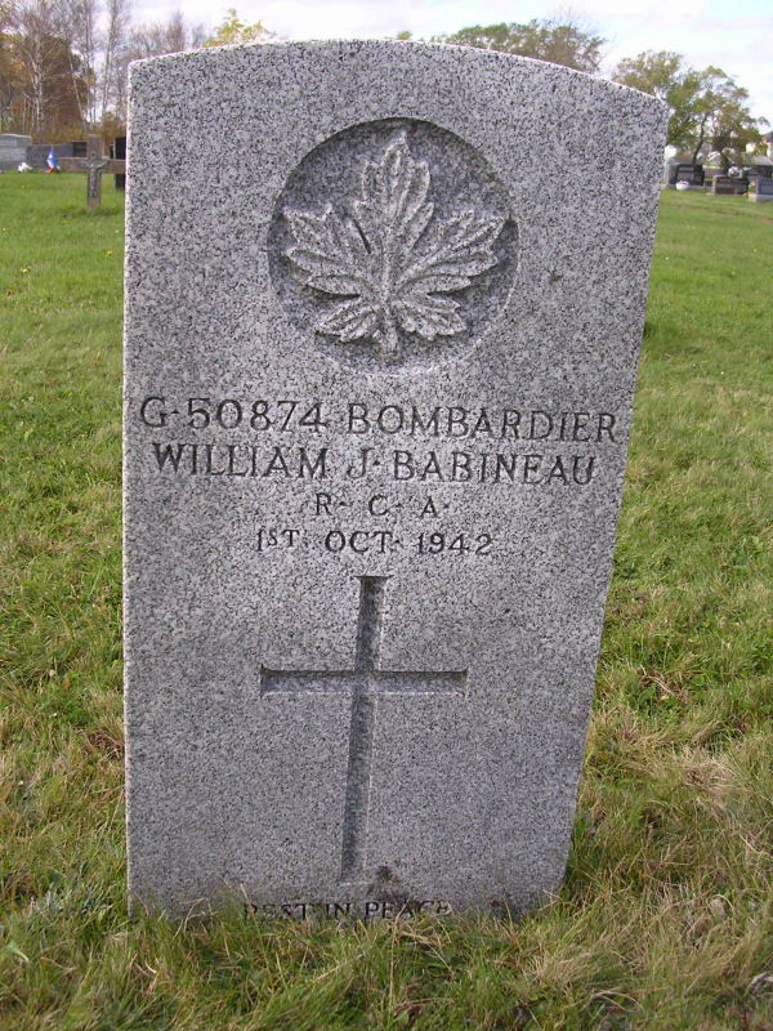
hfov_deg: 37.7
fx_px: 1131
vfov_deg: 49.0
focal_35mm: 38
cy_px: 516
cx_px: 386
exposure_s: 1/340
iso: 100
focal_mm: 5.8
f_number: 2.8
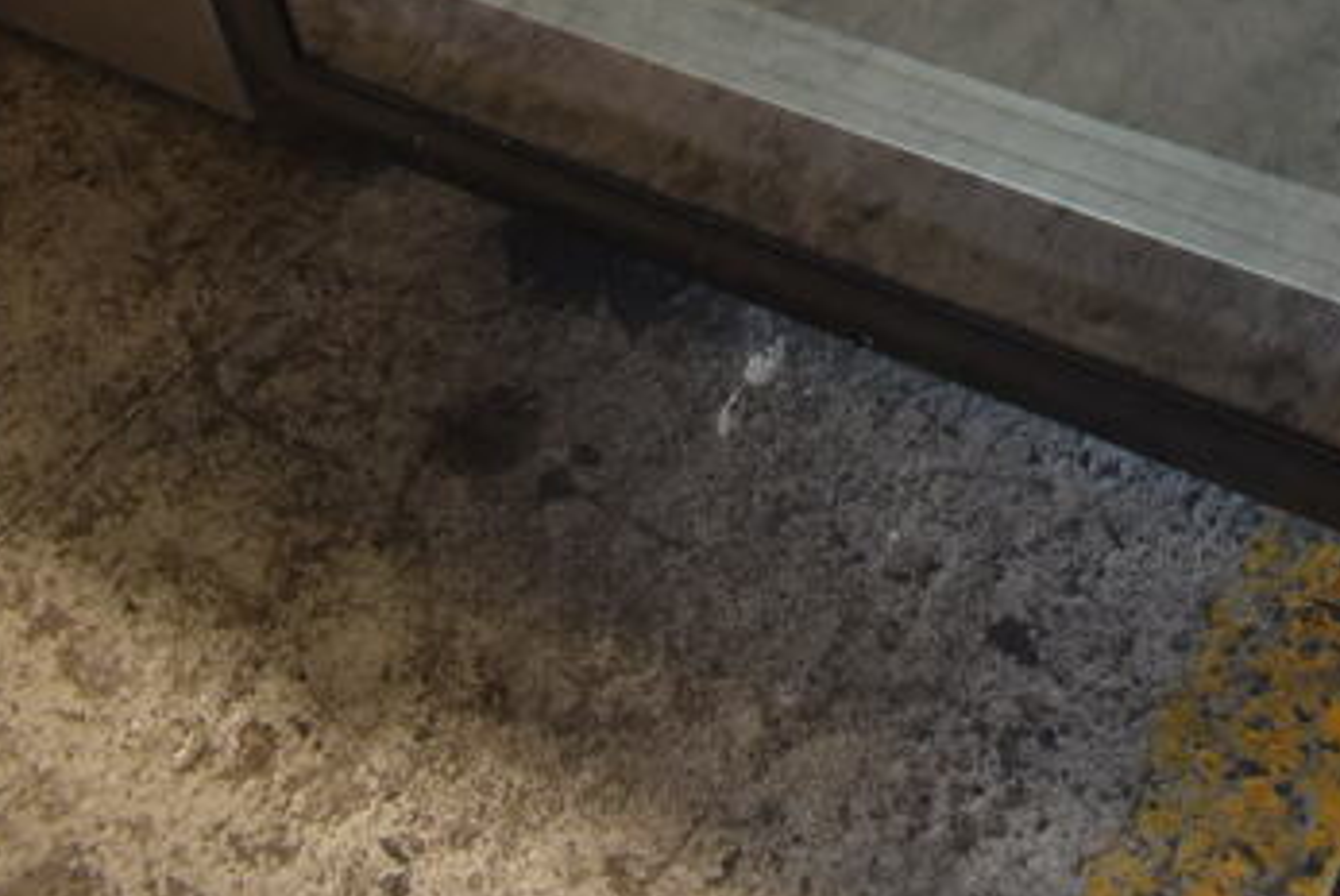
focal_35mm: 71
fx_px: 2645
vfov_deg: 16.3
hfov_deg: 28.0
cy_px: -697
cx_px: 1000
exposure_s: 1/30
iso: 560
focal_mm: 18
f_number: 3.5
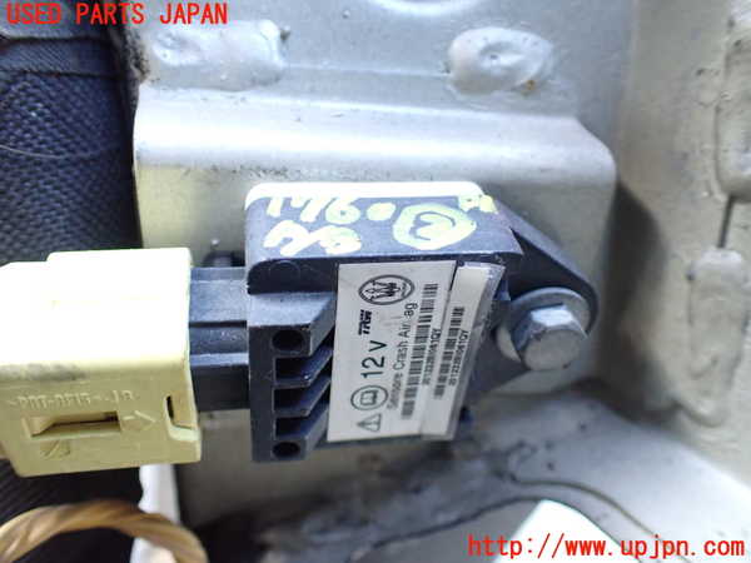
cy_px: 282
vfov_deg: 46.8
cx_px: 376
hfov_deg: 60.0
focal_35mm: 30
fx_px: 651
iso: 800
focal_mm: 5.4
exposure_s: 1/100
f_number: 2.3
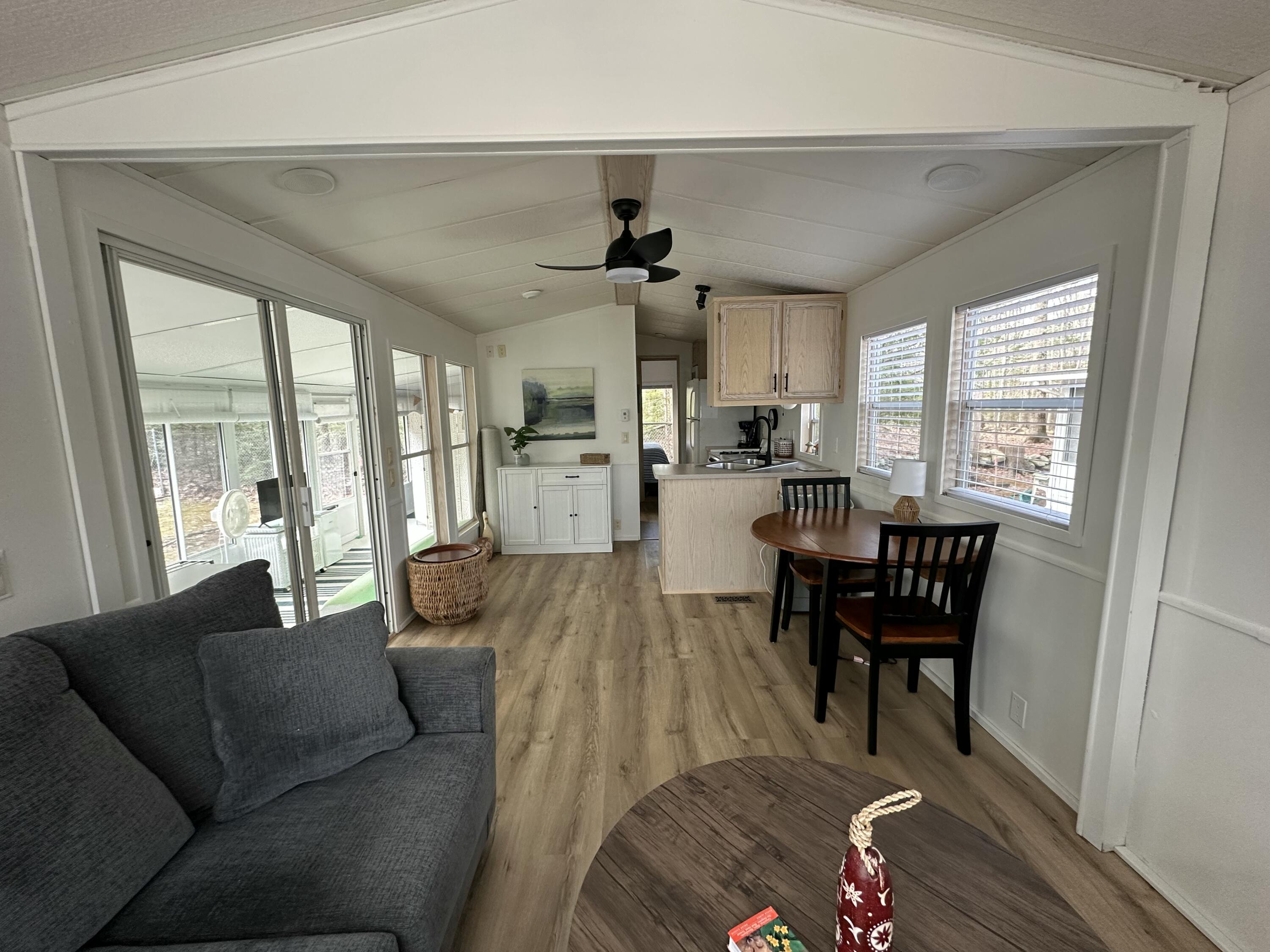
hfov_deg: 102.1
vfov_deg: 85.7
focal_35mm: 14
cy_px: 476
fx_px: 514
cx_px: 635
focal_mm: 2.22
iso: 200
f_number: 2.2
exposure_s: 1/99
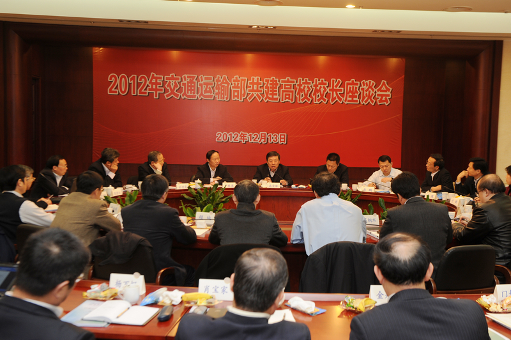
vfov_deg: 30.5
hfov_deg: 44.5
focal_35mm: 44
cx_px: 256
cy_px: 170
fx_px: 624
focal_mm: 44
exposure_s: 1/60
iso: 800
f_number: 5.6
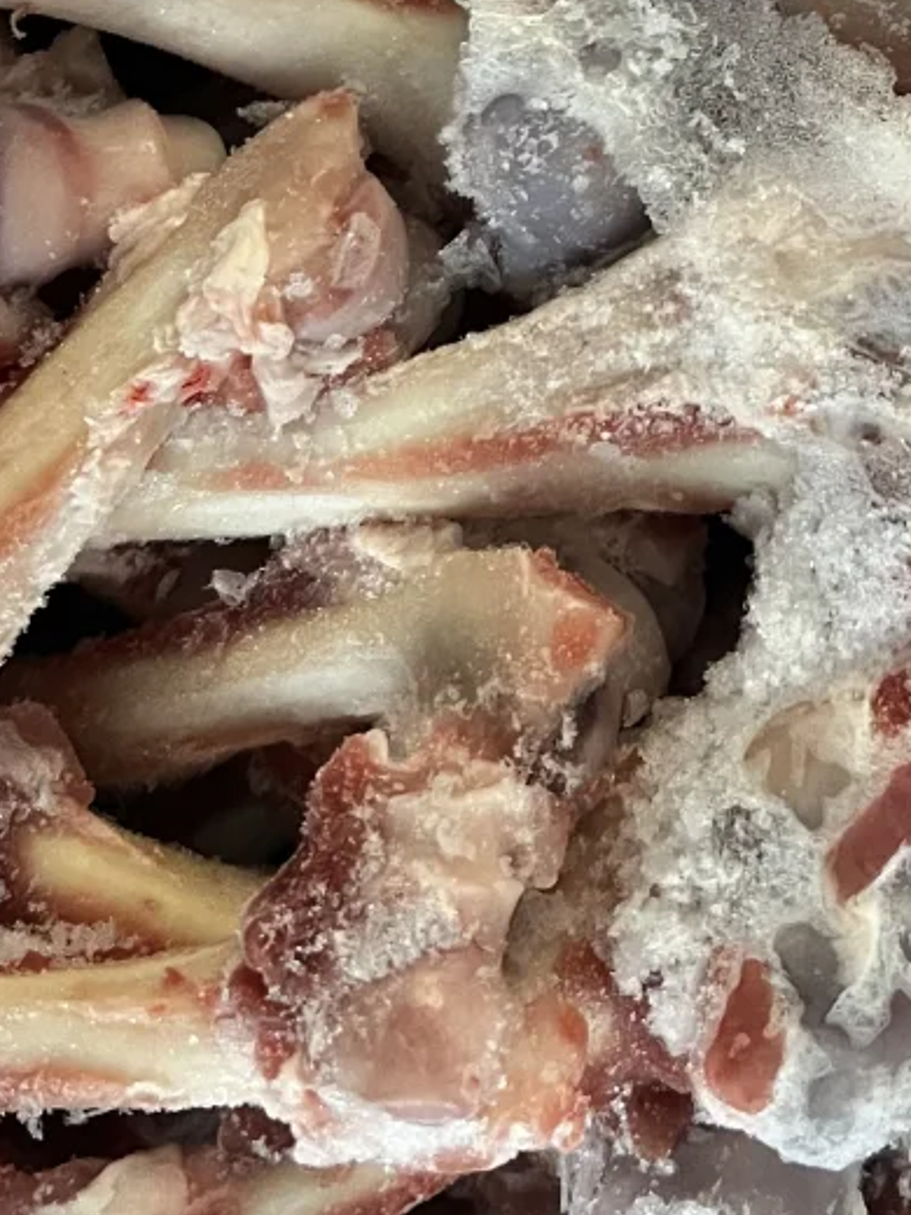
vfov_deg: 24.6
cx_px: 836
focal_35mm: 72
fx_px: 2526
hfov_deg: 20.0
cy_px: -220
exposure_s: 1/60
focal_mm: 5.7
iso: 400
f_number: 1.5
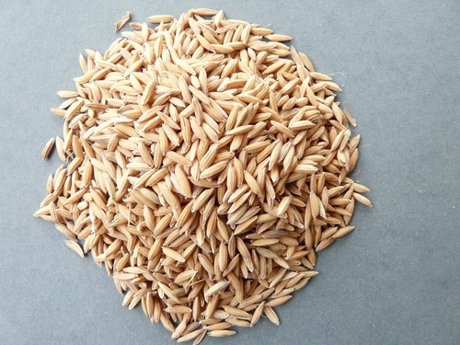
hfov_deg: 63.4
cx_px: 230
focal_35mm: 28
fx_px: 372
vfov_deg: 49.7
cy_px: 172
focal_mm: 4.6
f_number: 2.8
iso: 200
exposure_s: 1/160
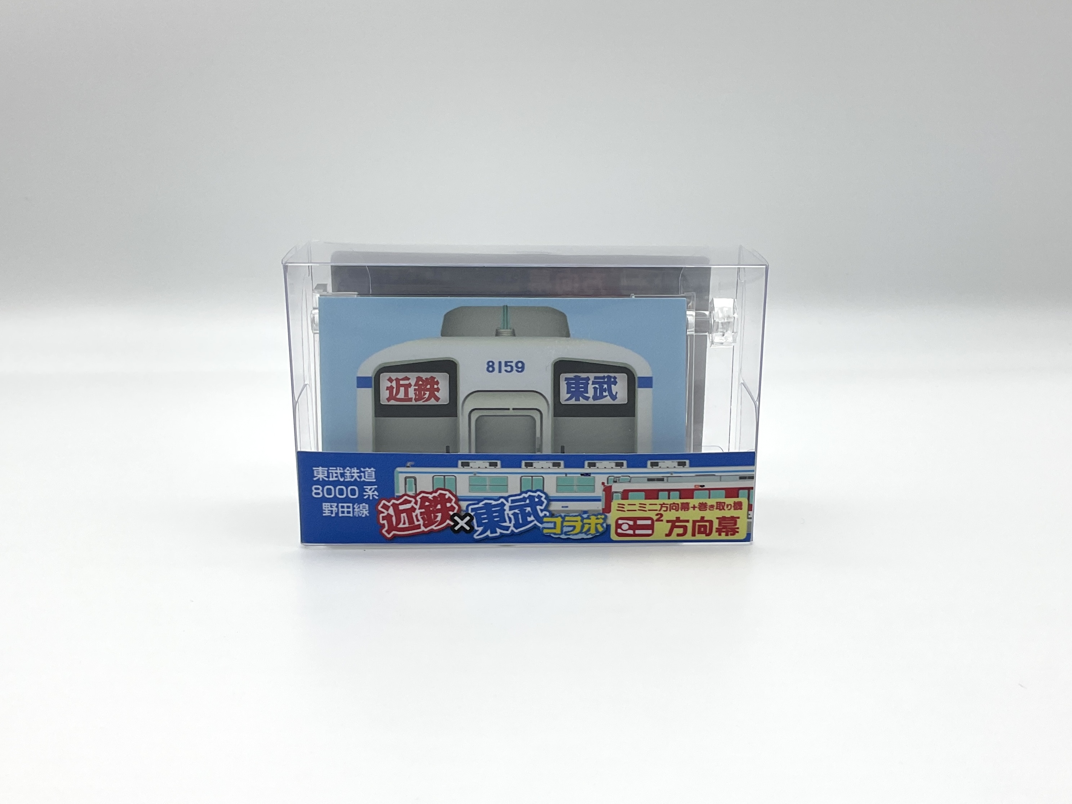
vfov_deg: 48.2
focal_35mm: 29
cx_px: 536
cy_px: 402
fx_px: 898
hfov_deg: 61.7
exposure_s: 1/253
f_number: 1.8
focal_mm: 3
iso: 25
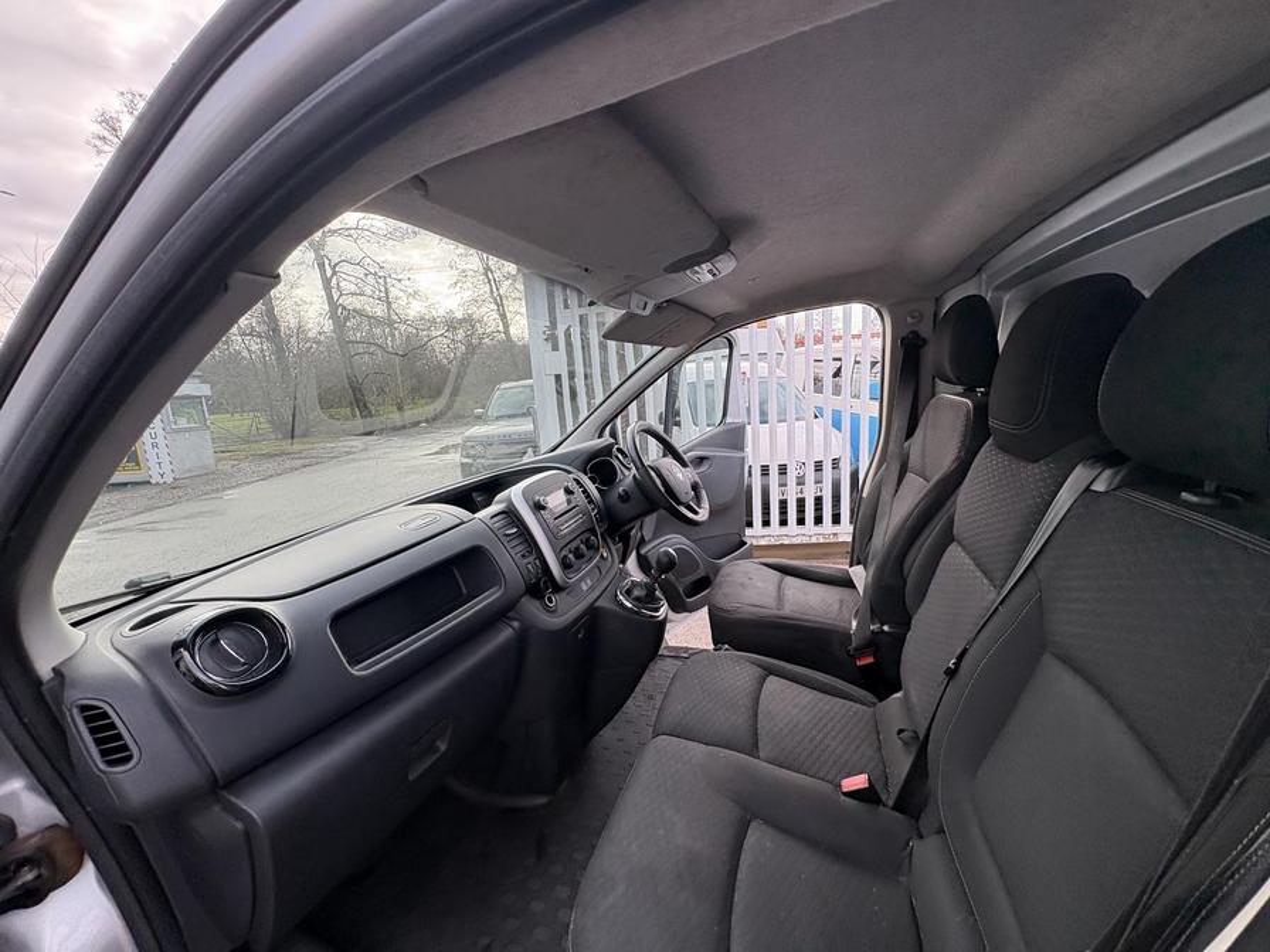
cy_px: 476
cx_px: 635
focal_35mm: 14
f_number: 2.2
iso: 40
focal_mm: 2.22
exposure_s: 1/219
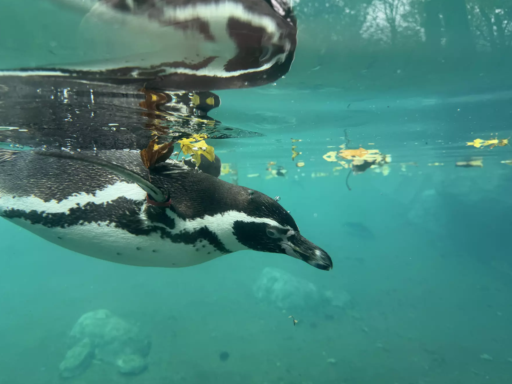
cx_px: 246
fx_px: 385
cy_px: 196
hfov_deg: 67.3
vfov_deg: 53.1
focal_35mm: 26
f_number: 1.78
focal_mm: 6.76
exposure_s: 1/249
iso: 64
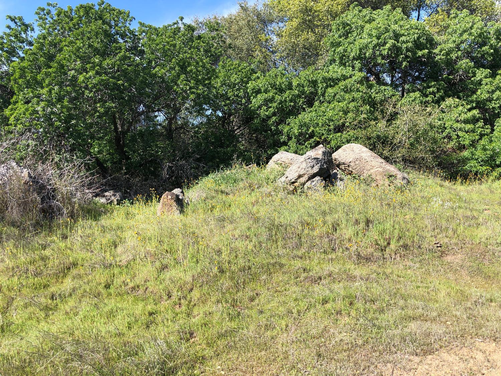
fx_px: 405
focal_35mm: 28
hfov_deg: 63.4
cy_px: 188
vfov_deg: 49.7
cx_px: 250
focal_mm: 3.99
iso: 20
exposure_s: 1/762
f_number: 1.8
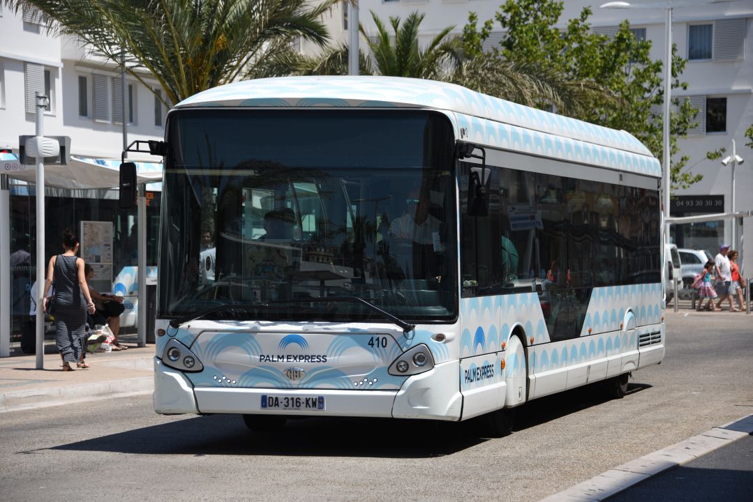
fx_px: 2552
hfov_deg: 16.8
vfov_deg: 11.2
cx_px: 376
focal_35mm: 122
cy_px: 251
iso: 100
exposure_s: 1/500
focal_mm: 122
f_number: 5.6
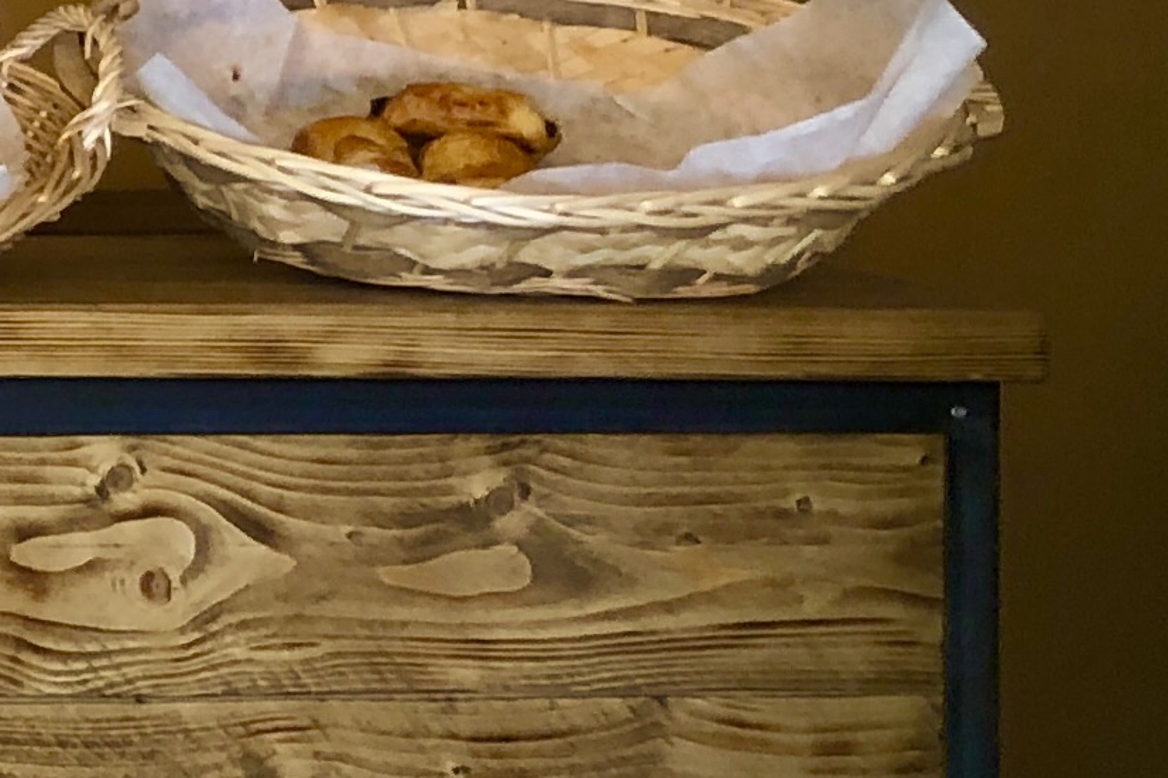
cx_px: -1487
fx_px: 4606
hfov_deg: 12.1
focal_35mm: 142
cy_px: -384
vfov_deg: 9.4
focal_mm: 4
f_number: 1.8
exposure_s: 1/33
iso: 25
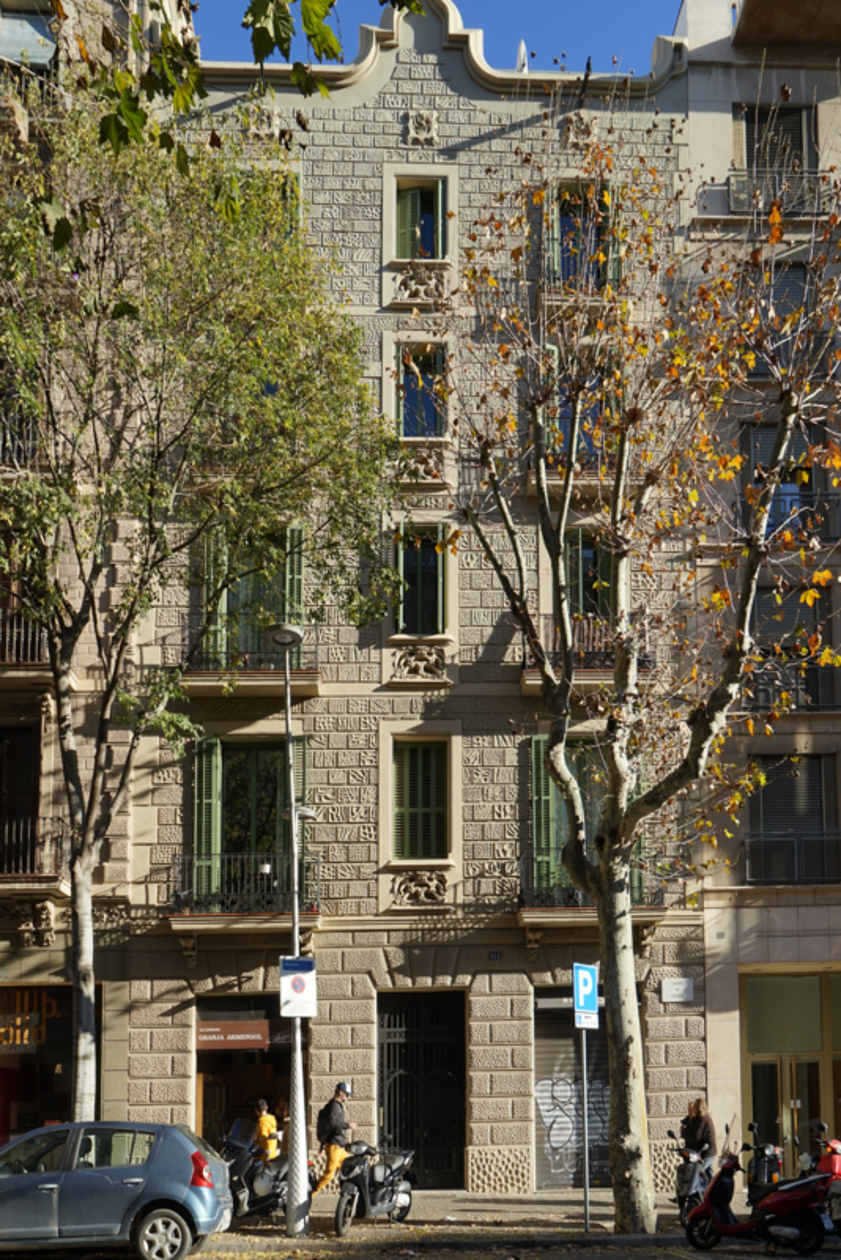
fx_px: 840
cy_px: 630
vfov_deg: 73.7
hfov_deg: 53.2
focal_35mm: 24
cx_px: 420
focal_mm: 24
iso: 100
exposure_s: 1/200
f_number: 6.3
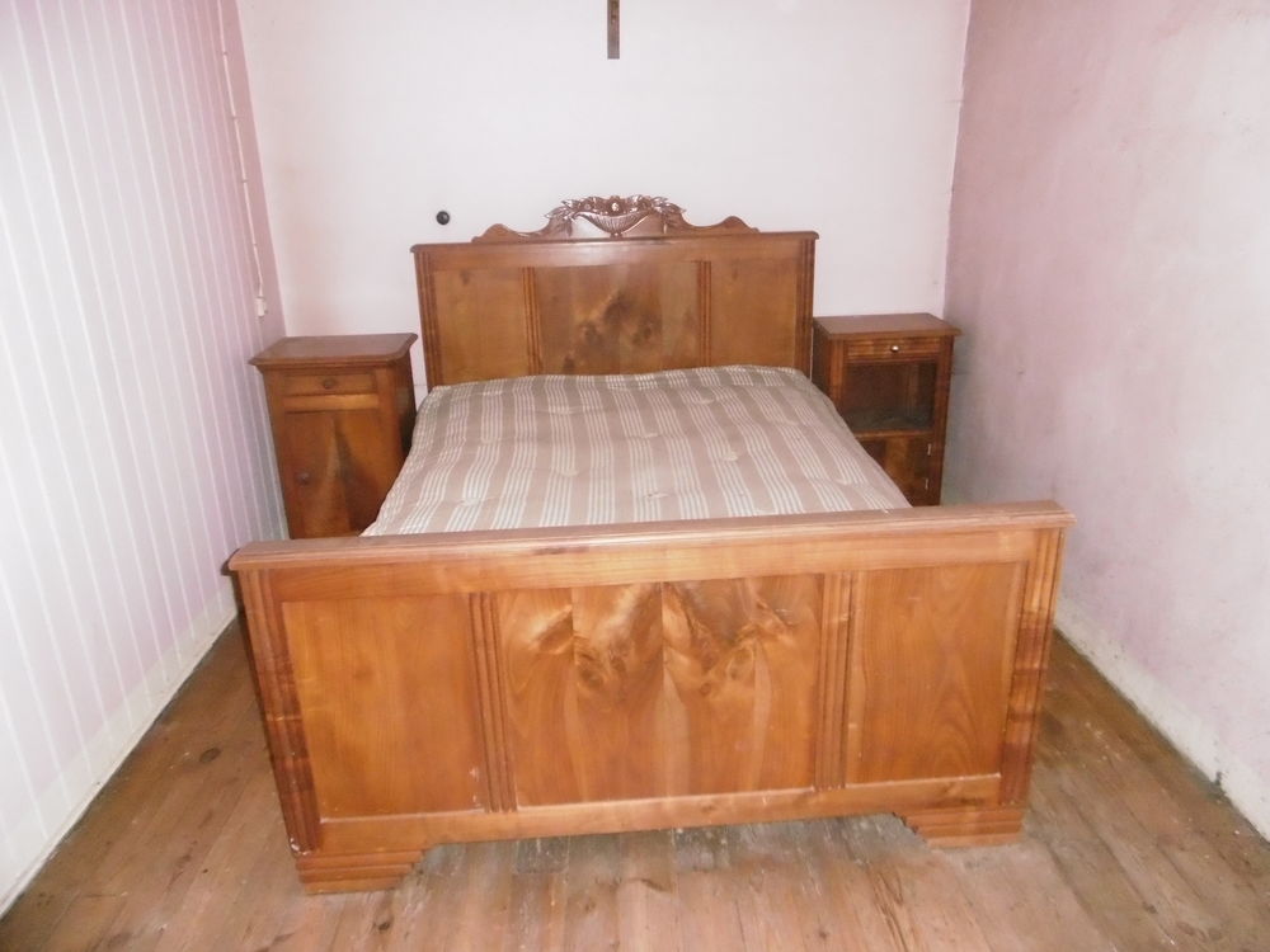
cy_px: 476
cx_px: 635
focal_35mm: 24
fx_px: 881
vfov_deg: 56.8
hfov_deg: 71.6
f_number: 3.1
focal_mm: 4.3
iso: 640
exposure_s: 1/60
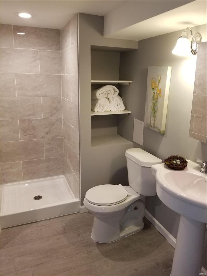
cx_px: 104
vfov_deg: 67.3
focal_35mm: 26
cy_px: 138
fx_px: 207
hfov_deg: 53.1
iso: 200
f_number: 1.7
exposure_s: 1/60
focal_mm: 4.25
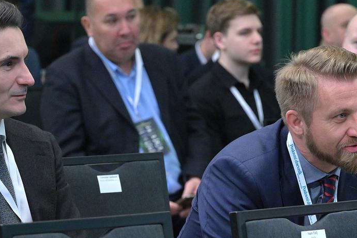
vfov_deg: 6.3
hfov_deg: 9.5
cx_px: 330
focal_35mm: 216
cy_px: 205
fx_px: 2142
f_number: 5
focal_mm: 94
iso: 2000
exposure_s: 1/100
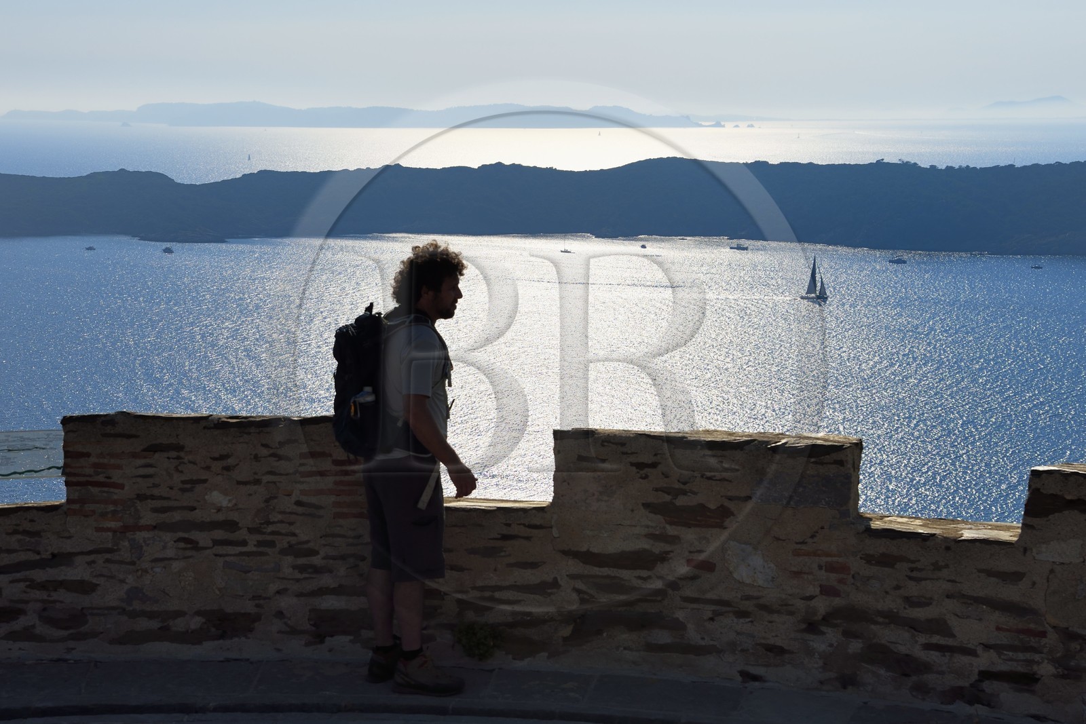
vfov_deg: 24.2
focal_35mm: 56
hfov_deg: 35.6
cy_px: 362
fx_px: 1689
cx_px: 543
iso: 200
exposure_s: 1/1000
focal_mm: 56
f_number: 11
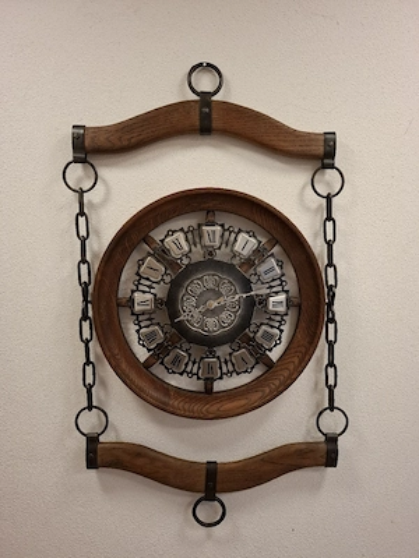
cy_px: 279
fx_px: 371
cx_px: 210
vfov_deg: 73.9
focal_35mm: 23
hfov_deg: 58.9
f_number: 1.8
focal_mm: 5.54
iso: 200
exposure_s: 1/50
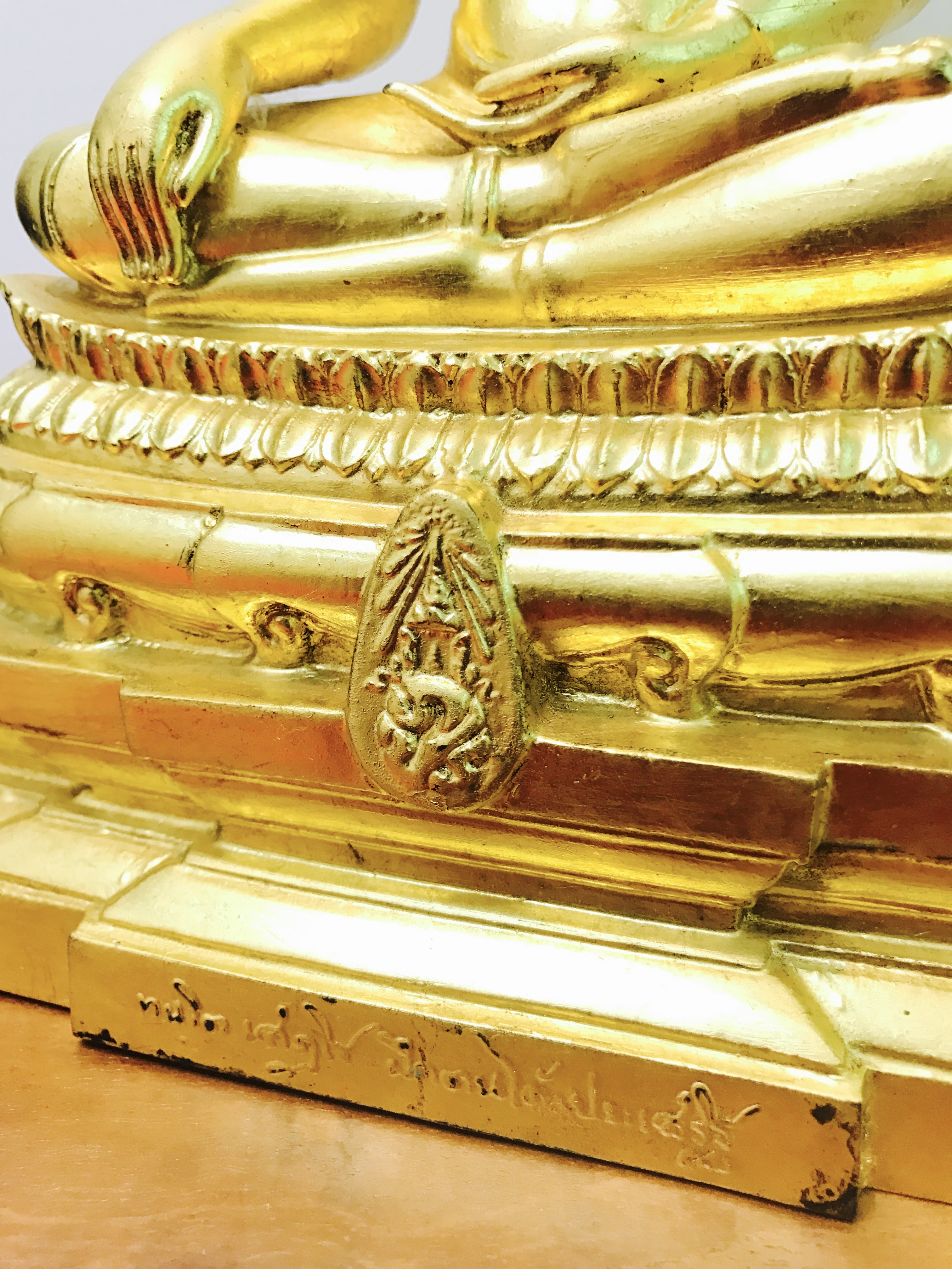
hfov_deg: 49.7
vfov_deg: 63.4
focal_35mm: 28
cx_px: 476
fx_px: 1027
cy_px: 634
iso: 40
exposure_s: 1/20
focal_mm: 3.99
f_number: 1.8
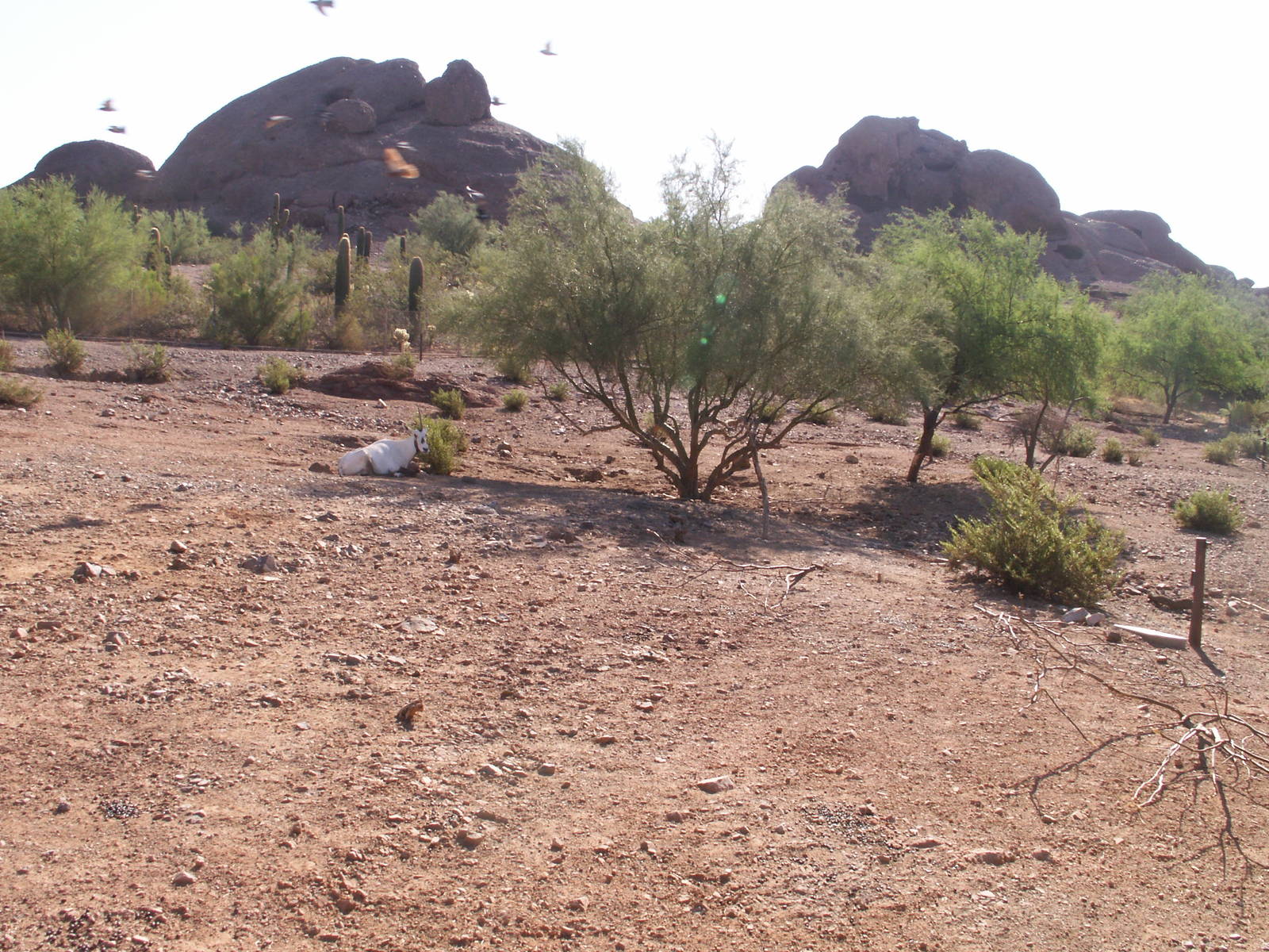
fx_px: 1283
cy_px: 476
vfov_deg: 40.7
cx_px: 634
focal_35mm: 35
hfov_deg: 52.6
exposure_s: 1/100
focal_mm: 5.86
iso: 50
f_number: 8
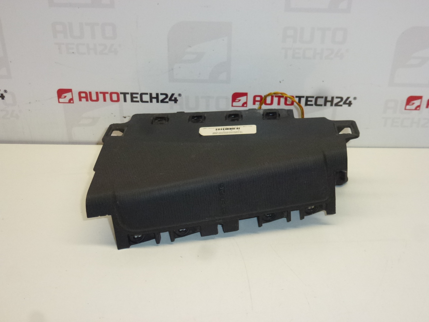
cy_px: 161
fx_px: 471
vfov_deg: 37.7
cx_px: 214
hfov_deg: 49.0
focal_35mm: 38
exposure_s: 1/200
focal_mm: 6.8
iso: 400
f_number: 3.8
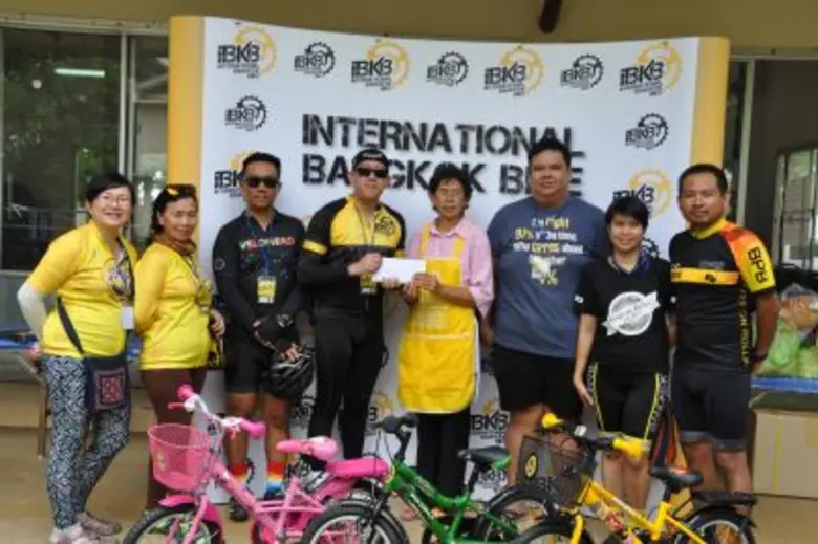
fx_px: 920
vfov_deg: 33.0
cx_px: 409
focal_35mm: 40
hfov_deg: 48.0
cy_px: 272
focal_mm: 27
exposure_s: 1/160
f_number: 6.3
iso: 200
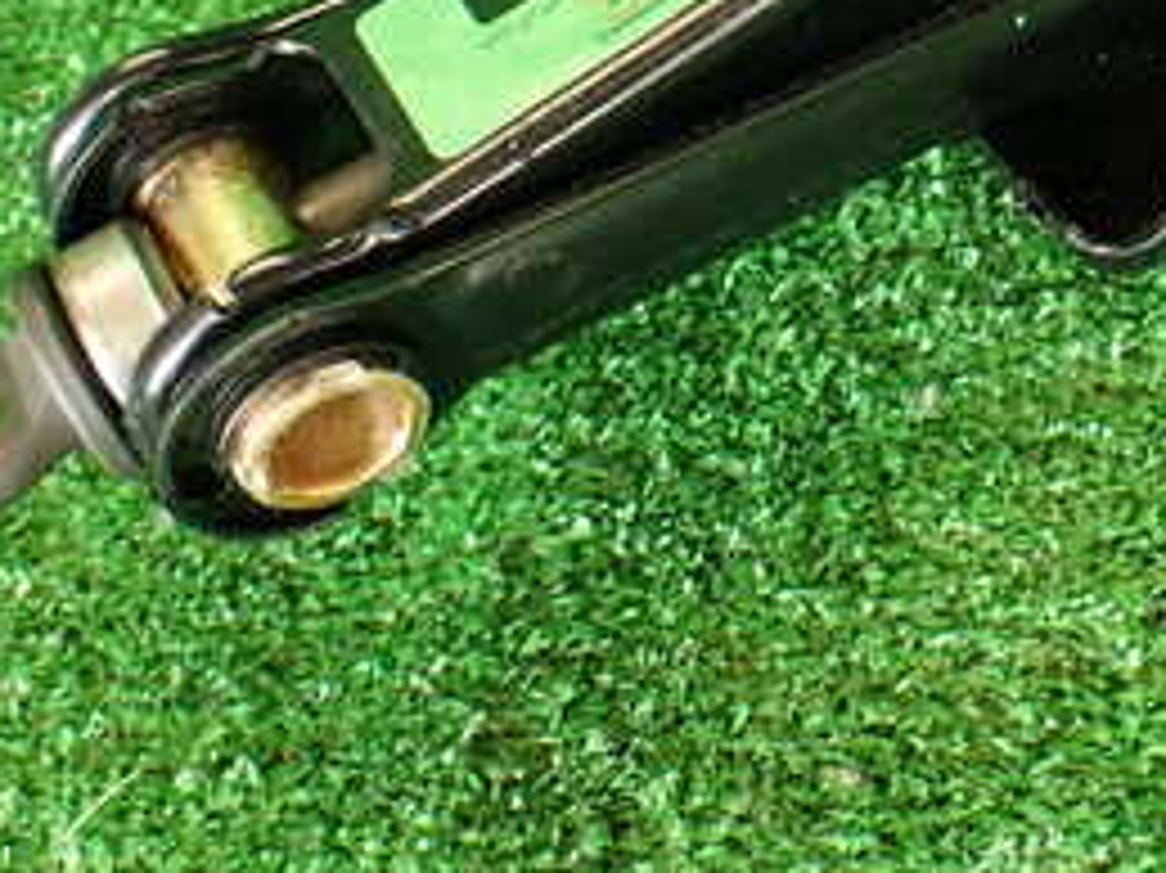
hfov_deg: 31.8
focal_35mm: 58
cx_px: 1022
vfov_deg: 23.4
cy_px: -122
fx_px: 1953
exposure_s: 1/50
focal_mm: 4.5
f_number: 2
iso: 200
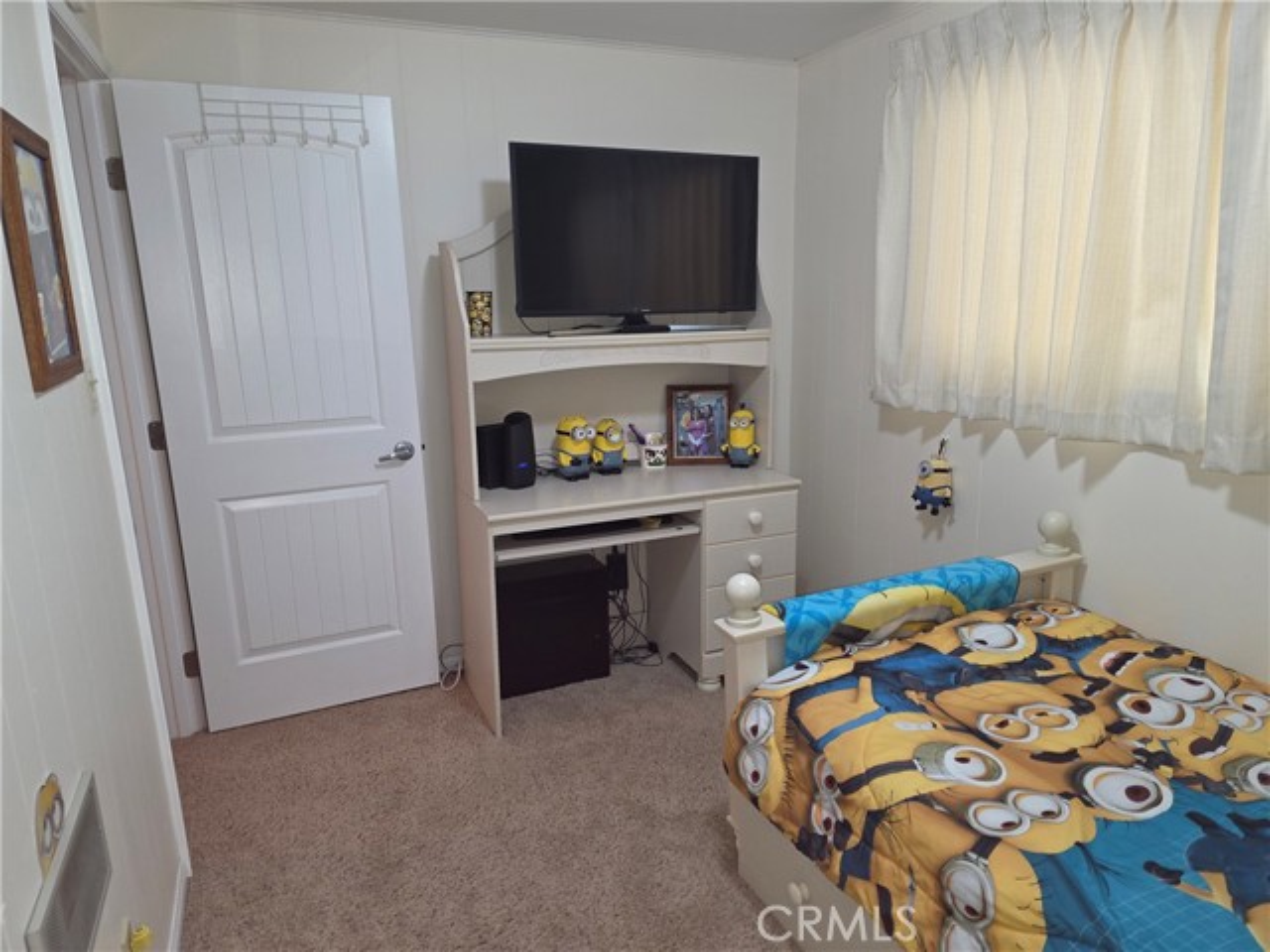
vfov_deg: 58.9
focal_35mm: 23
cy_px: 476
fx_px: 844
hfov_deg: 73.9
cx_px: 635
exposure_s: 1/30
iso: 100
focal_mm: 6.3
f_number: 1.7
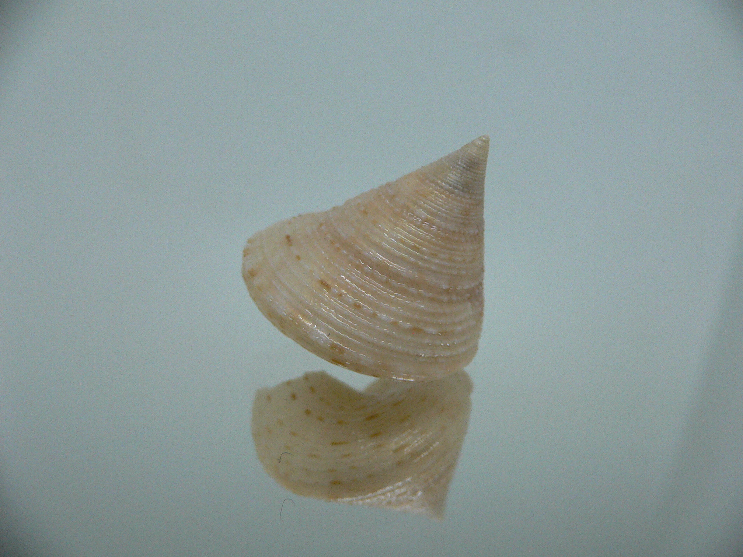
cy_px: 278
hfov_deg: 52.6
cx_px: 372
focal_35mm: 35
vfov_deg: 40.7
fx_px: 751
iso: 200
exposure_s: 1/60
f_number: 2.8
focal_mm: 4.6
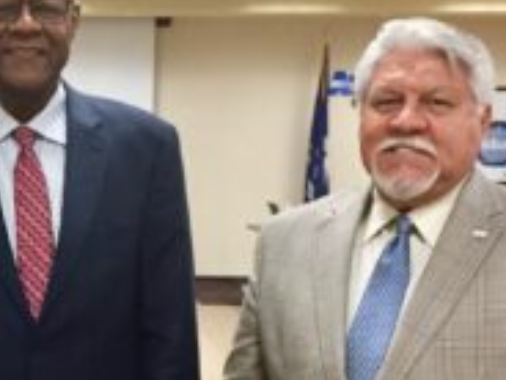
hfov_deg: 20.4
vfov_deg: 15.9
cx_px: -34
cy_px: 335
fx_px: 1345
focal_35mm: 92
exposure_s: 1/30
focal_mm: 4.15
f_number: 2.2
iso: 160
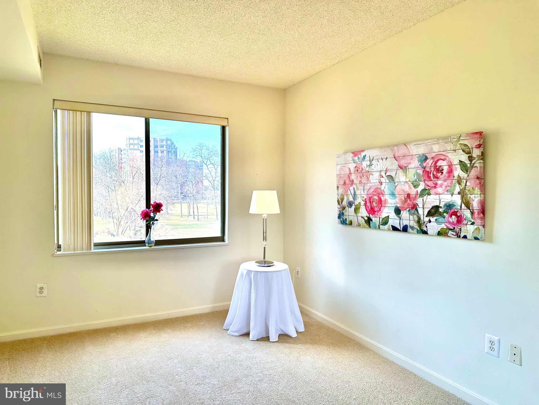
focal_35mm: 24
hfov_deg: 71.6
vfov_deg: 56.8
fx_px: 374
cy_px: 202
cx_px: 270
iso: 80
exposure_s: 1/180
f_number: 1.78
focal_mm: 6.86
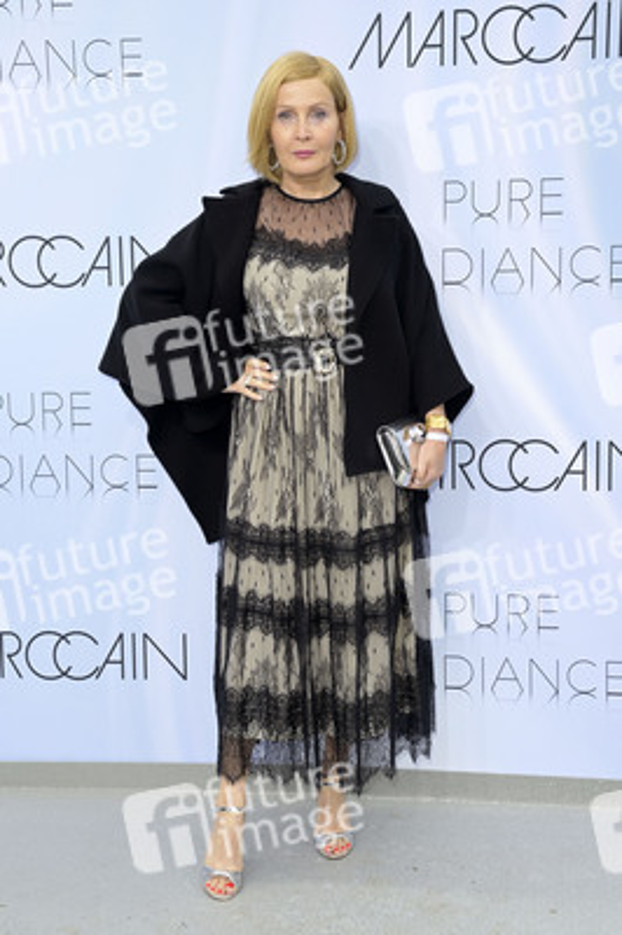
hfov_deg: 25.9
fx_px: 1350
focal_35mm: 52
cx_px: 311
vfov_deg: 38.2
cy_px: 468
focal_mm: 52
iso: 250
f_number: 6.3
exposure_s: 1/200
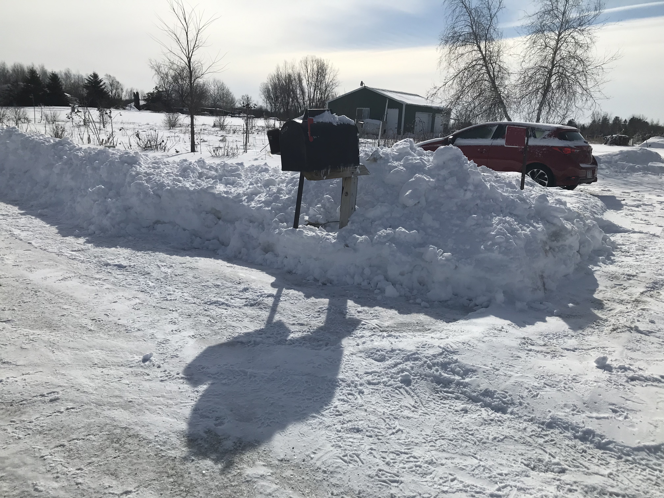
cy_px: 249
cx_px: 332
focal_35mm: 28
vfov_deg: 49.7
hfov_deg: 63.4
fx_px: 537
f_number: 1.8
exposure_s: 1/10638
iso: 25
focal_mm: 3.99
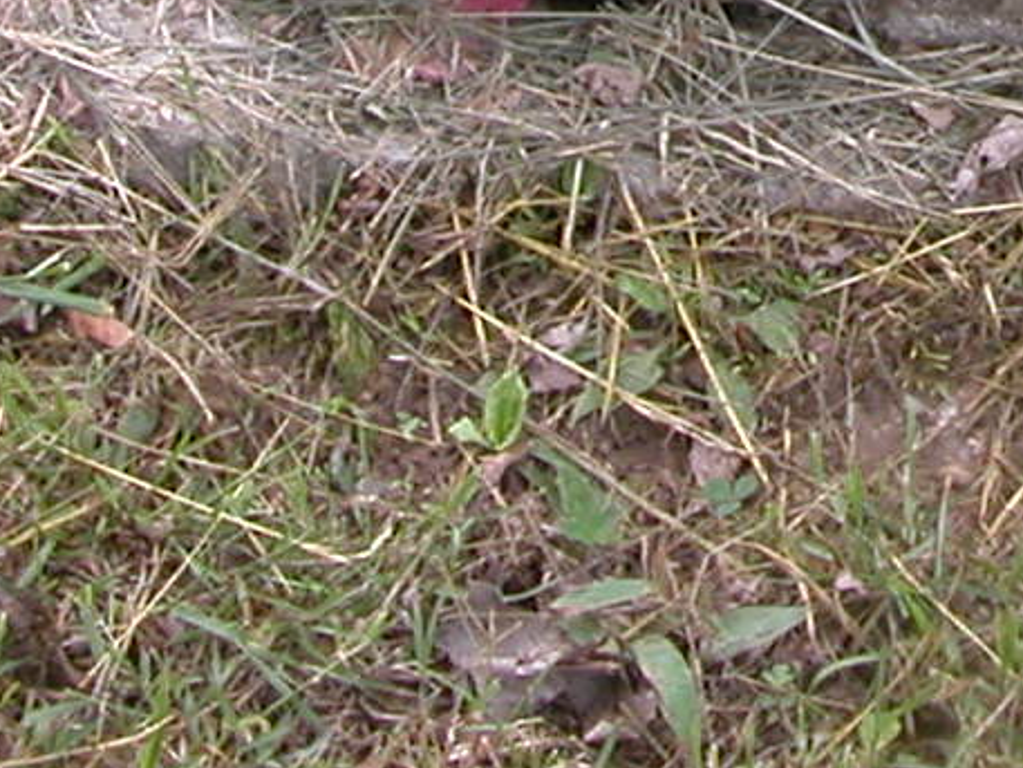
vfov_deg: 7.4
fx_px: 5794
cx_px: 1381
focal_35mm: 196
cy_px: -591
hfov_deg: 9.9
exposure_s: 1/88.6
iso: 100
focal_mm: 8.9
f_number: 3.5
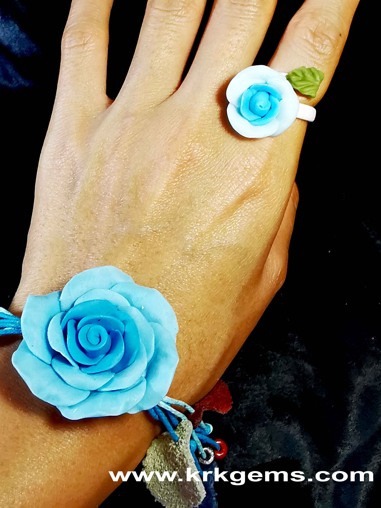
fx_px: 704
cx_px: 141
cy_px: 170
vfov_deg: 39.2
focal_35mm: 48
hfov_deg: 30.1
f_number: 2.2
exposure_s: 1/50
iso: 160
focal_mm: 2.35
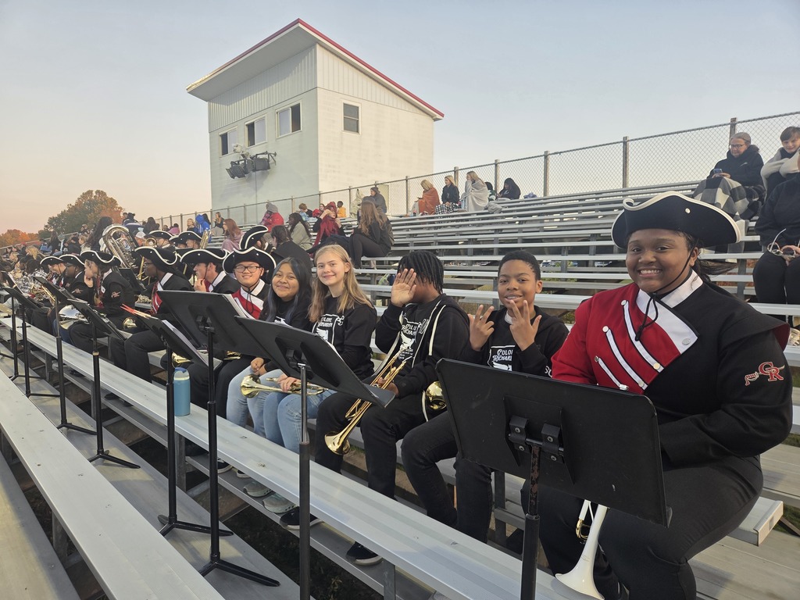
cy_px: 300
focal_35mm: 23
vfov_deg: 58.9
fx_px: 532
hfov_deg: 73.9
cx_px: 400
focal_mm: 5.4
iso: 64
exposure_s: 1/120
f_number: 1.8
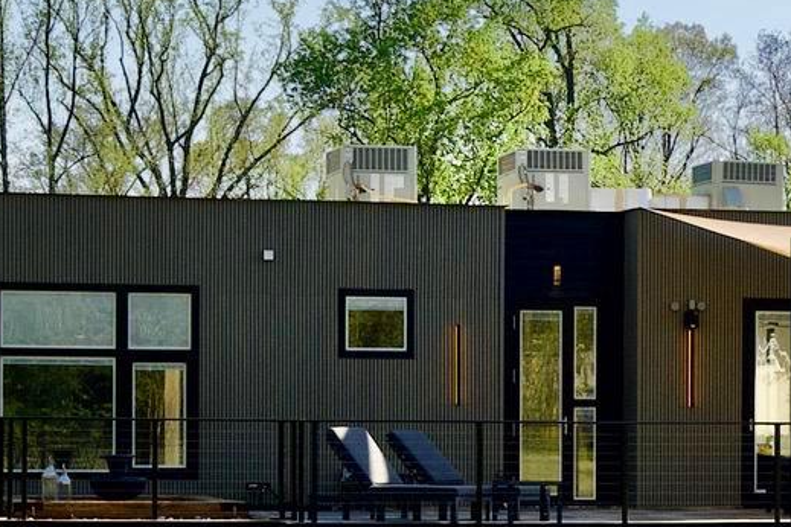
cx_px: 637
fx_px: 3120
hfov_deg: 14.4
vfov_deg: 9.6
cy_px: 449
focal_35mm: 142
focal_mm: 24
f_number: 7.1
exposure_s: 1/800
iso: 200
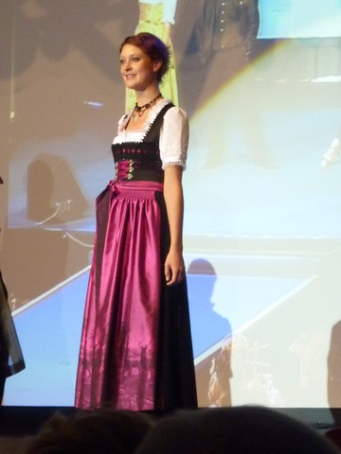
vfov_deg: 10.6
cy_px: 227
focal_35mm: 187
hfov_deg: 7.9
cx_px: 170
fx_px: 2456
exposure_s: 1/30
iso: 400
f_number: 4.3
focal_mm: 17
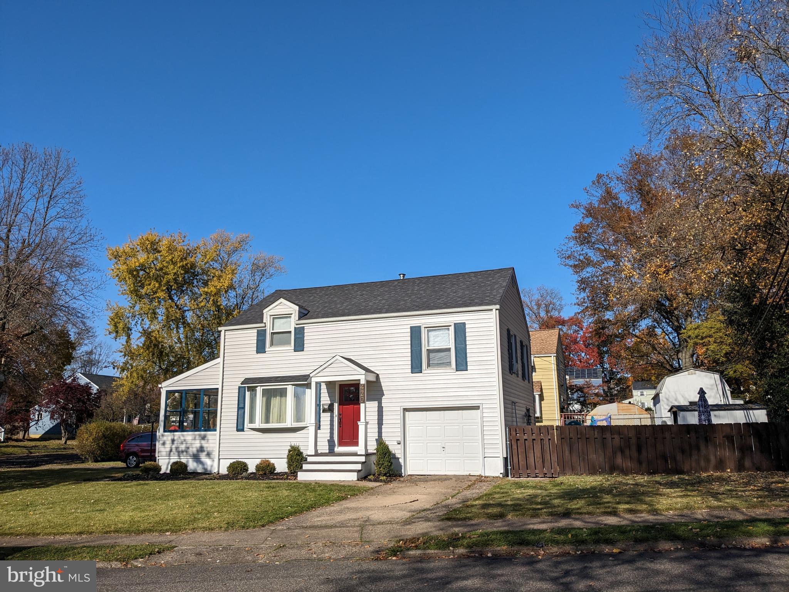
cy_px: 296
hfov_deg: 65.3
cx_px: 394
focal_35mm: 27
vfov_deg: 51.4
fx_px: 615
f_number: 1.73
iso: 58
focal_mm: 4.38
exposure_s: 1/5848
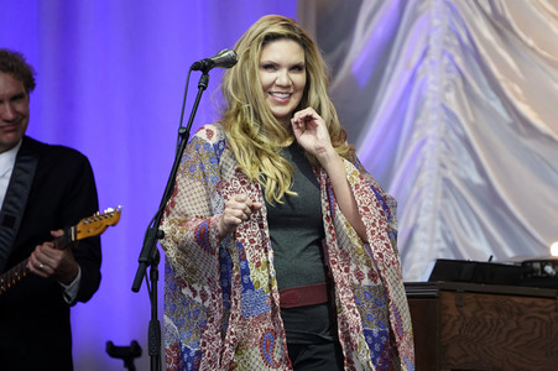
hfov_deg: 3.4
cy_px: 186
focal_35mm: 600
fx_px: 9293
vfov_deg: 2.3
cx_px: 279
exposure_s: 1/320
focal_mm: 600
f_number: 6.3
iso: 2500
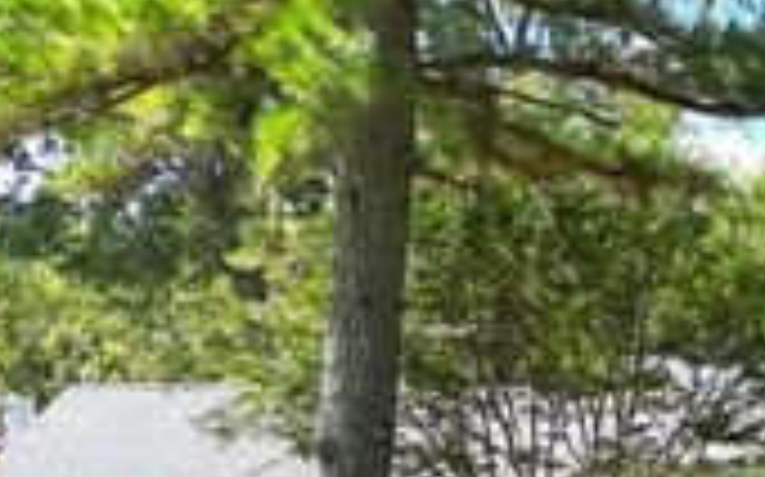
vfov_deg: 16.6
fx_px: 1563
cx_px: 1026
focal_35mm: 75
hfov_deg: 23.8
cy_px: 587
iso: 180
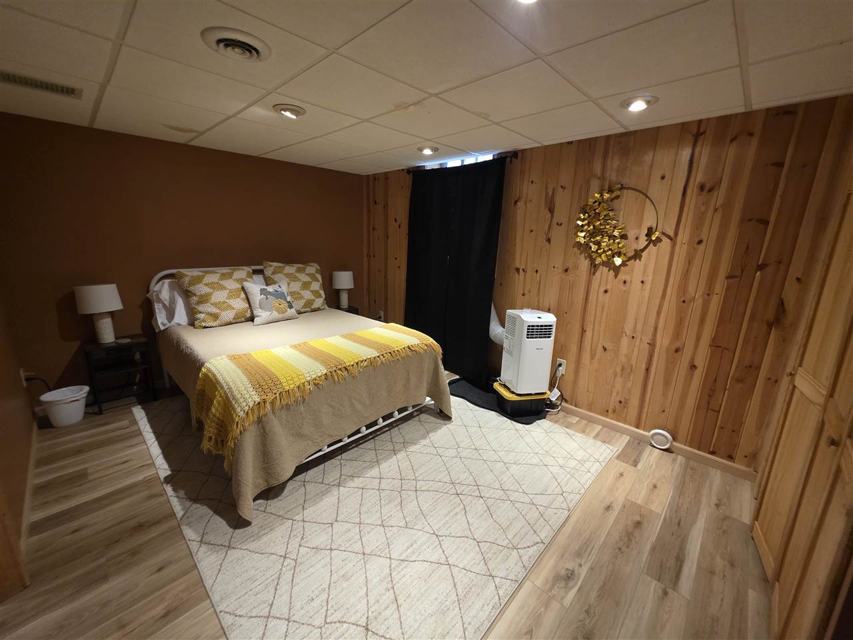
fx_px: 320
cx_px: 426
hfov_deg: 106.2
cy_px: 320
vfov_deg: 89.9
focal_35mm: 13
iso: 500
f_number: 1.9
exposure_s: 1/60
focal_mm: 2.2
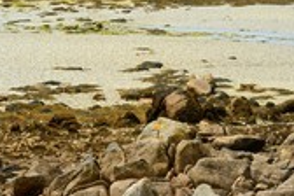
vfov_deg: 7.8
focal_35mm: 175
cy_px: 10
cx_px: 140
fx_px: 1429
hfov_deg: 11.7
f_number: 11
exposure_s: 1/250
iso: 200
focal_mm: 70
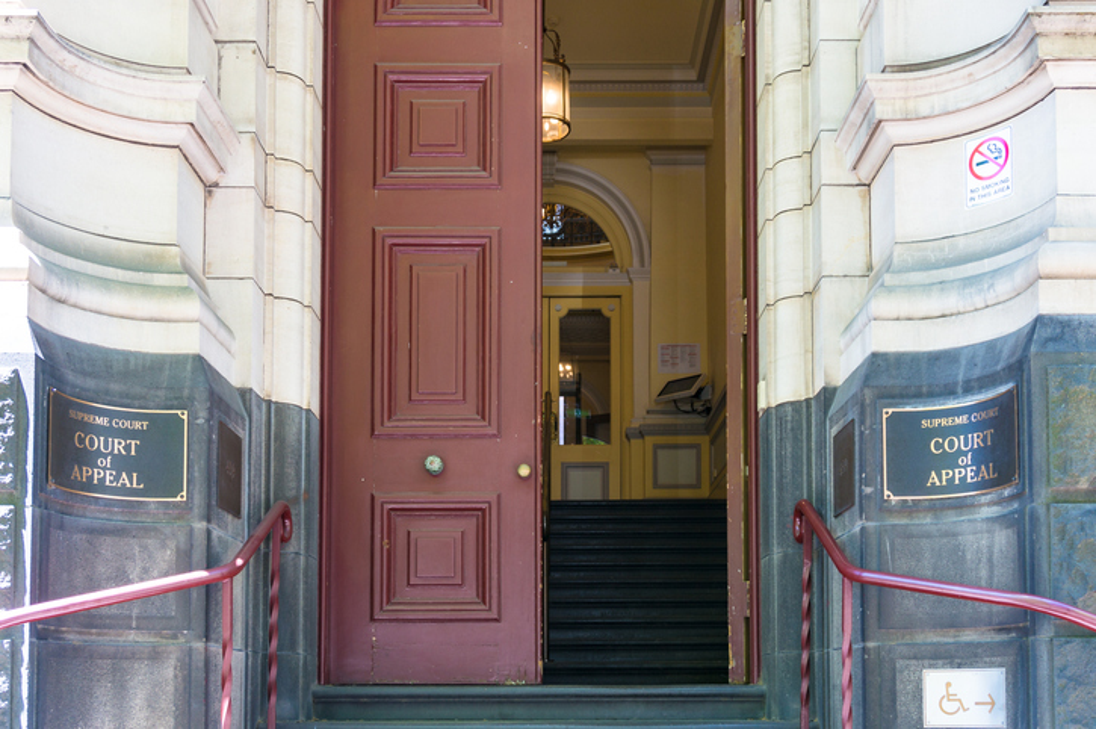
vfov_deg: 35.4
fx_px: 1141
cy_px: 364
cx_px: 548
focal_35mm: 38
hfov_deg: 51.3
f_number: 5.6
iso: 100
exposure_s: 1/20
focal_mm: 25
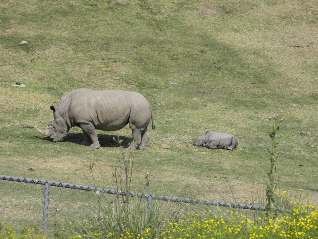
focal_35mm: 141
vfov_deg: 10.5
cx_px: 159
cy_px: 120
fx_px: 1295
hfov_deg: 14.0
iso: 50
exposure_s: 1/200
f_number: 5.7
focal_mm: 25.4
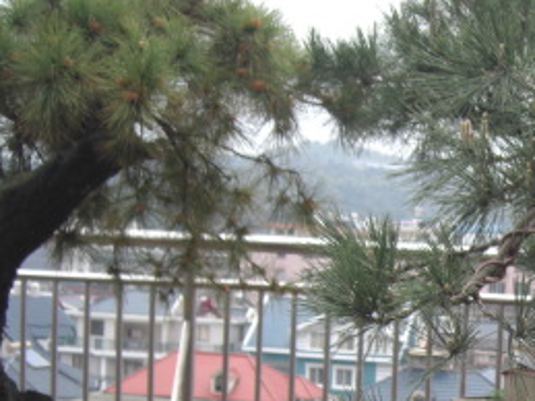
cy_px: 428
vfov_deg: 15.3
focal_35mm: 94
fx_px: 1452
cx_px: 593
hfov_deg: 19.9
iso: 80
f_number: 2.8
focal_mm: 7.9
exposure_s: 1/200
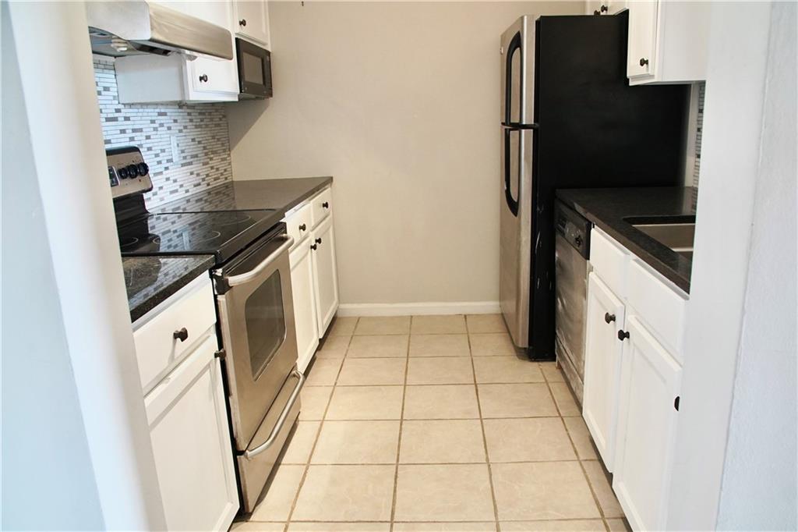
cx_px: 399
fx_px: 554
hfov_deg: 71.5
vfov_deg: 51.3
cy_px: 266
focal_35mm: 25
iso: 2500
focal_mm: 16.9
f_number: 5
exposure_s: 1/60
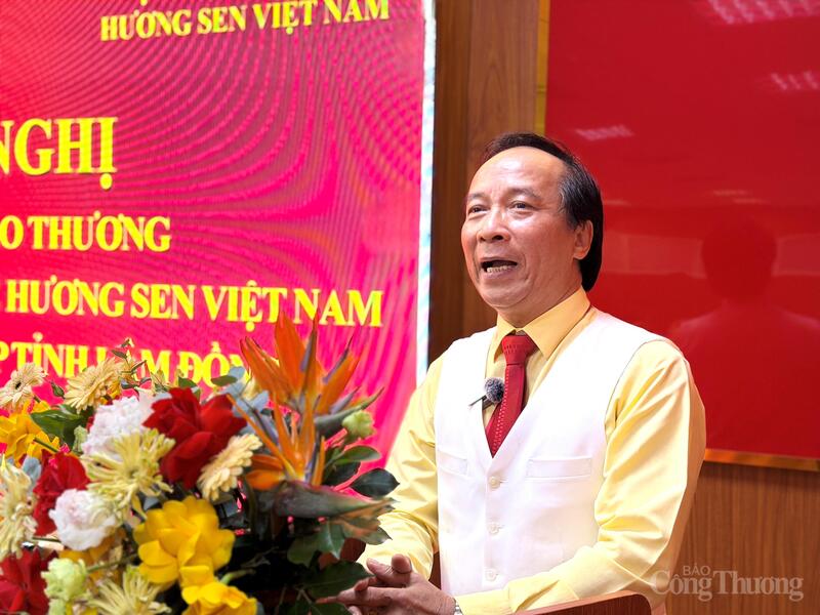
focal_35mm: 48
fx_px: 1137
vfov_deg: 30.3
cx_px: 410
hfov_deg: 39.7
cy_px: 308
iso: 125
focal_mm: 6.76
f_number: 1.78
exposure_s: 1/50
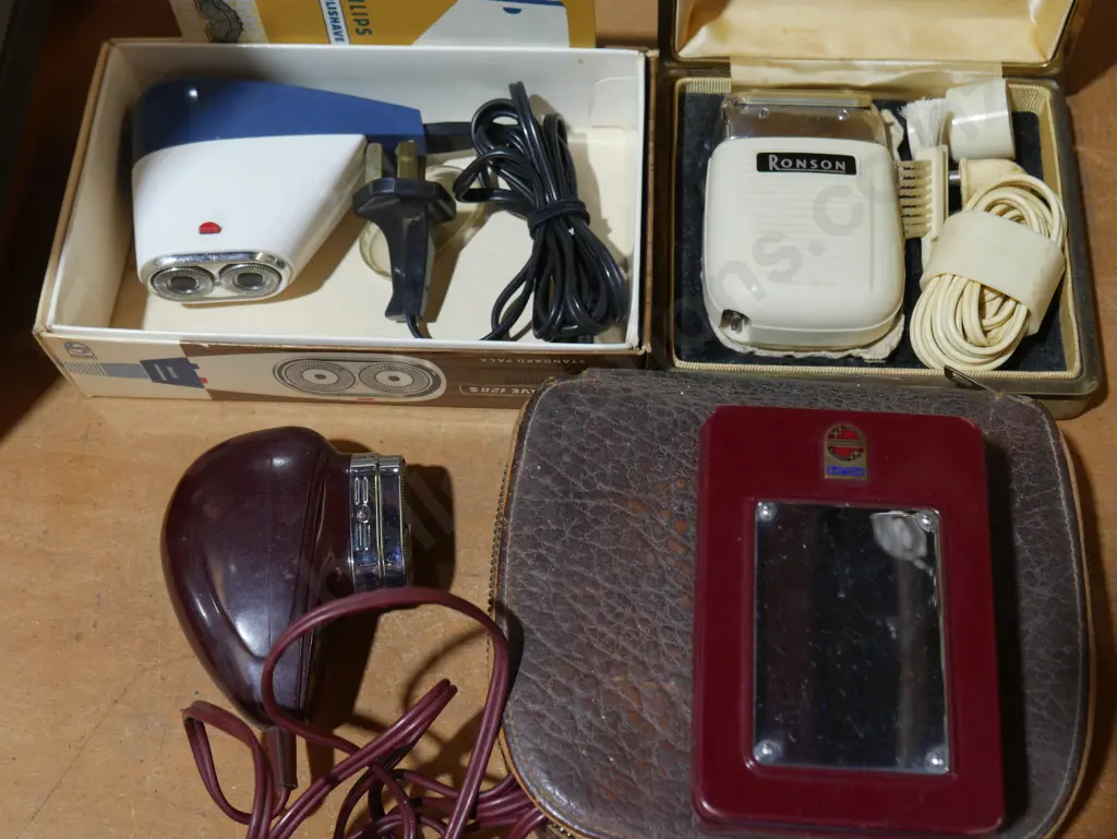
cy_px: 420
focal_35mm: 46
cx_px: 558
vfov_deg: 31.5
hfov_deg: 41.2
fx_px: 1485
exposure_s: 1/60
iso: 400
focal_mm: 23
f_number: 5.1
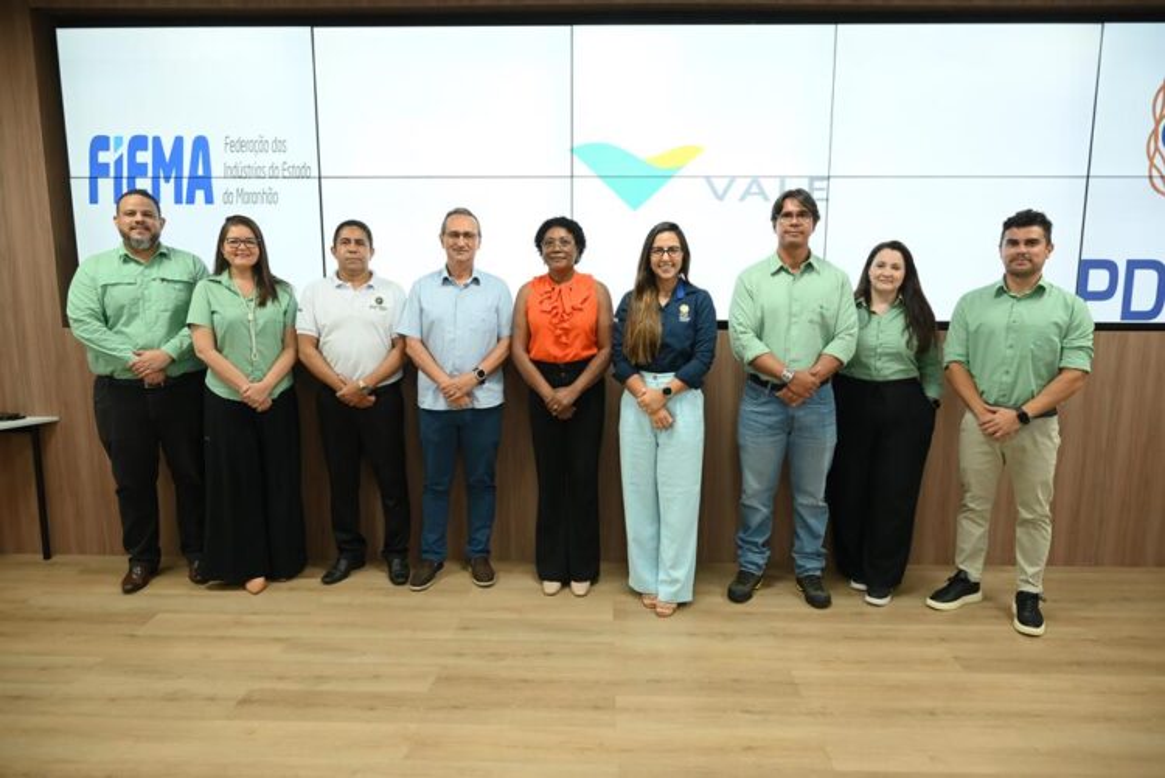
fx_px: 777
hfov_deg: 73.7
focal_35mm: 24
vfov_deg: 53.2
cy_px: 389
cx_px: 582
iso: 2000
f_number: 4.5
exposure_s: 1/125
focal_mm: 24
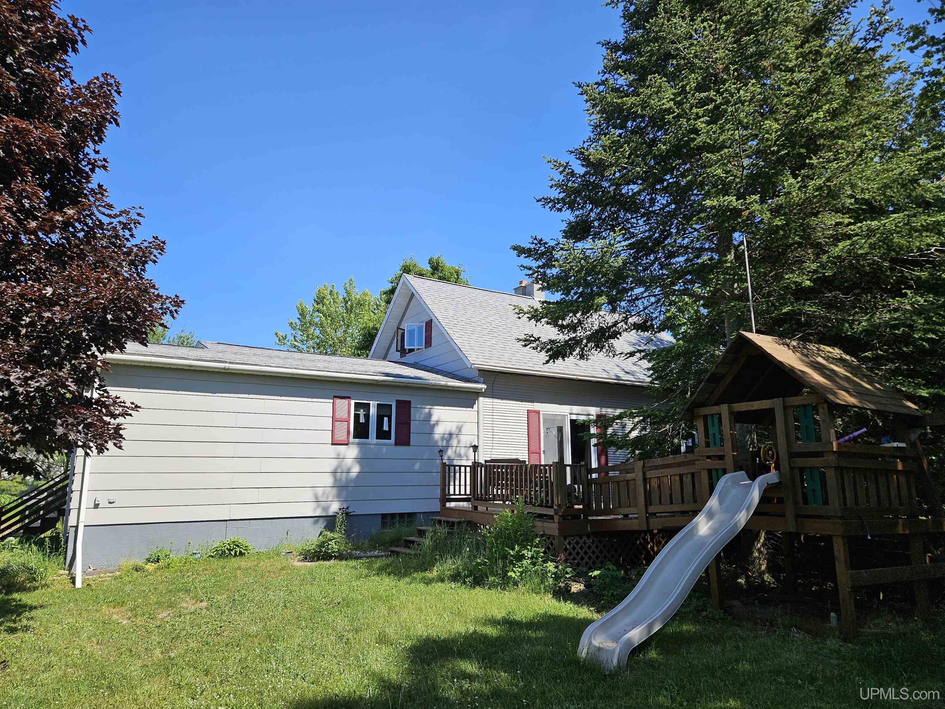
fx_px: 628
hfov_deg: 73.9
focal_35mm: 23
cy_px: 354
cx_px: 472
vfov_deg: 58.9
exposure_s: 1/1361
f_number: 1.8
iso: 25
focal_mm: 5.4
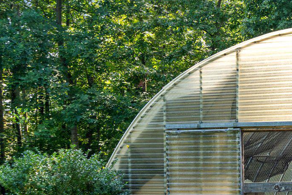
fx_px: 795
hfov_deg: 19.6
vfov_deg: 13.8
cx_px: 347
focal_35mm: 98
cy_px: 171
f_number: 10
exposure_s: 1/125
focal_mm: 33
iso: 400
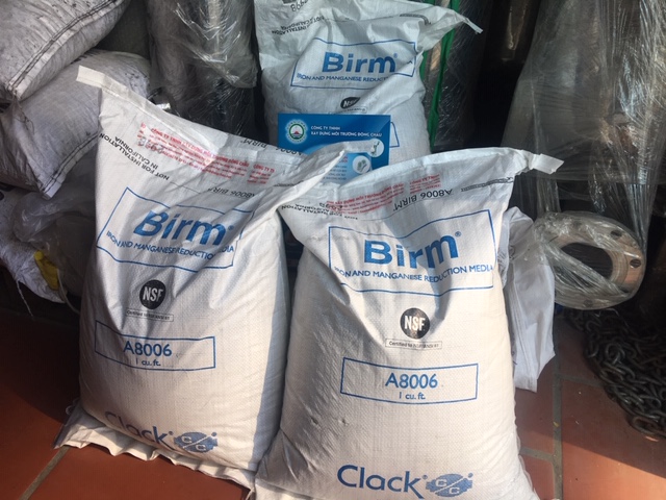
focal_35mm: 29
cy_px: 250
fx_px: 558
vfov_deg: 48.2
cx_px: 333
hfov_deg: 61.7
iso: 25
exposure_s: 1/125
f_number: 2.2
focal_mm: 4.15
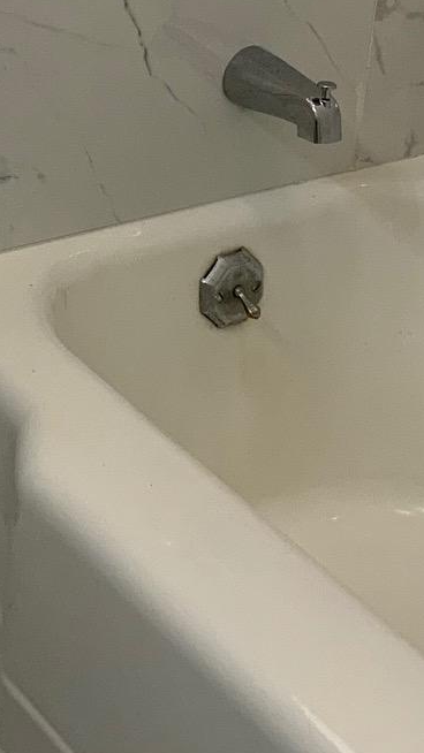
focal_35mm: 99
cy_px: -68
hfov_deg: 12.0
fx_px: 1978
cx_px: -78
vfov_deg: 20.6
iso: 64
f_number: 1.8
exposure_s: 1/120
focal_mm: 3
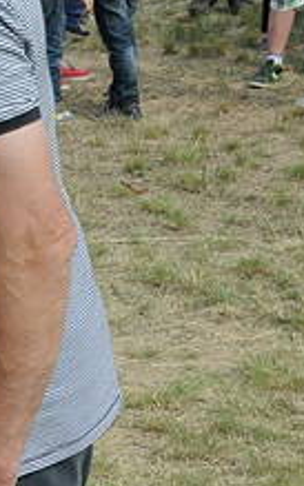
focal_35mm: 142
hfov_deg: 8.3
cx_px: -470
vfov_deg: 14.5
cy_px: 37
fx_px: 1881
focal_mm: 24
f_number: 13
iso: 800
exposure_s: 1/640
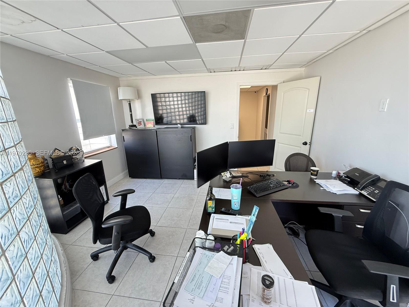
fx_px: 165
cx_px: 204
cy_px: 154
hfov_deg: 102.1
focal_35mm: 14
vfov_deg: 85.7
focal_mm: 2.22
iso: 200
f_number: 2.2
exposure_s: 1/99
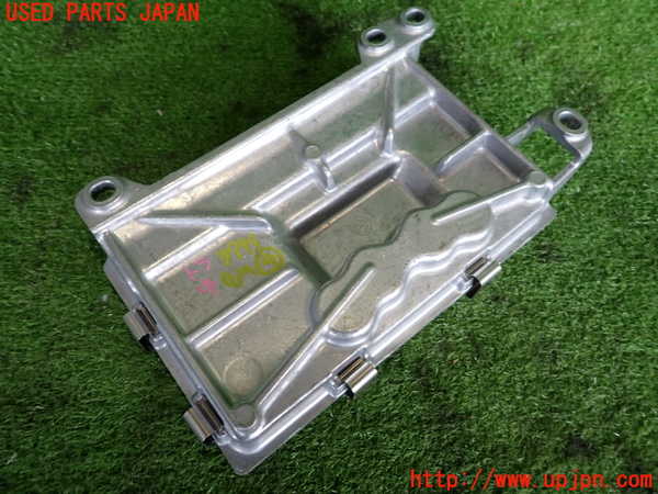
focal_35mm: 25
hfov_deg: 69.4
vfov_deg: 54.9
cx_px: 329
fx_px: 475
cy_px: 247
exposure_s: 1/40
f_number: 2
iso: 200
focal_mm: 4.5
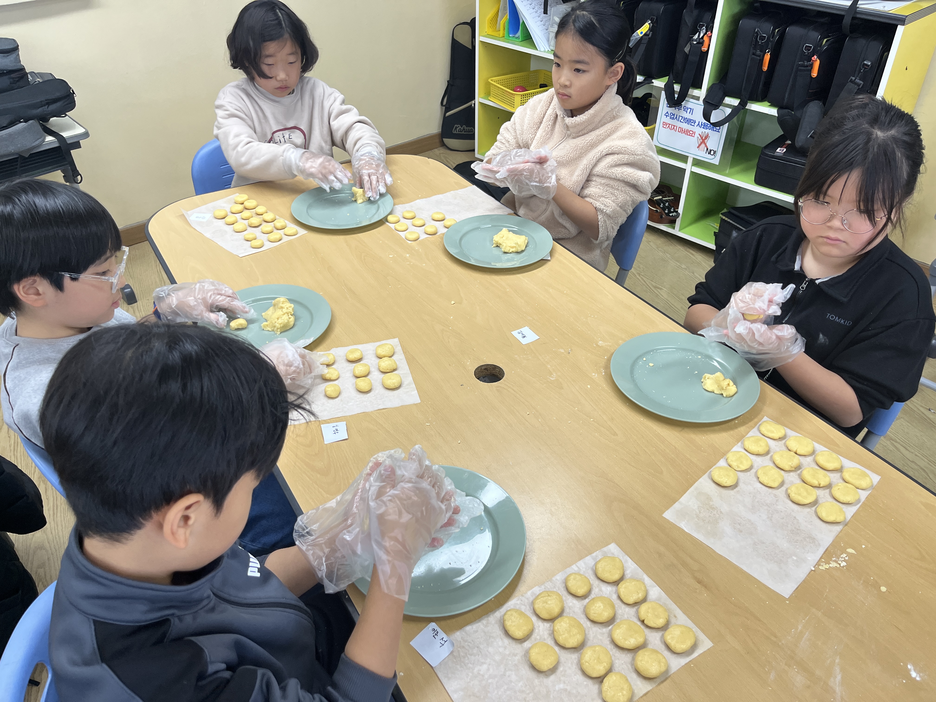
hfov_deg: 67.3
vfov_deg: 53.1
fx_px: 703
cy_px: 351
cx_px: 468
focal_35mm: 26
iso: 80
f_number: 1.6
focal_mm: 5.1
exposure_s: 1/120
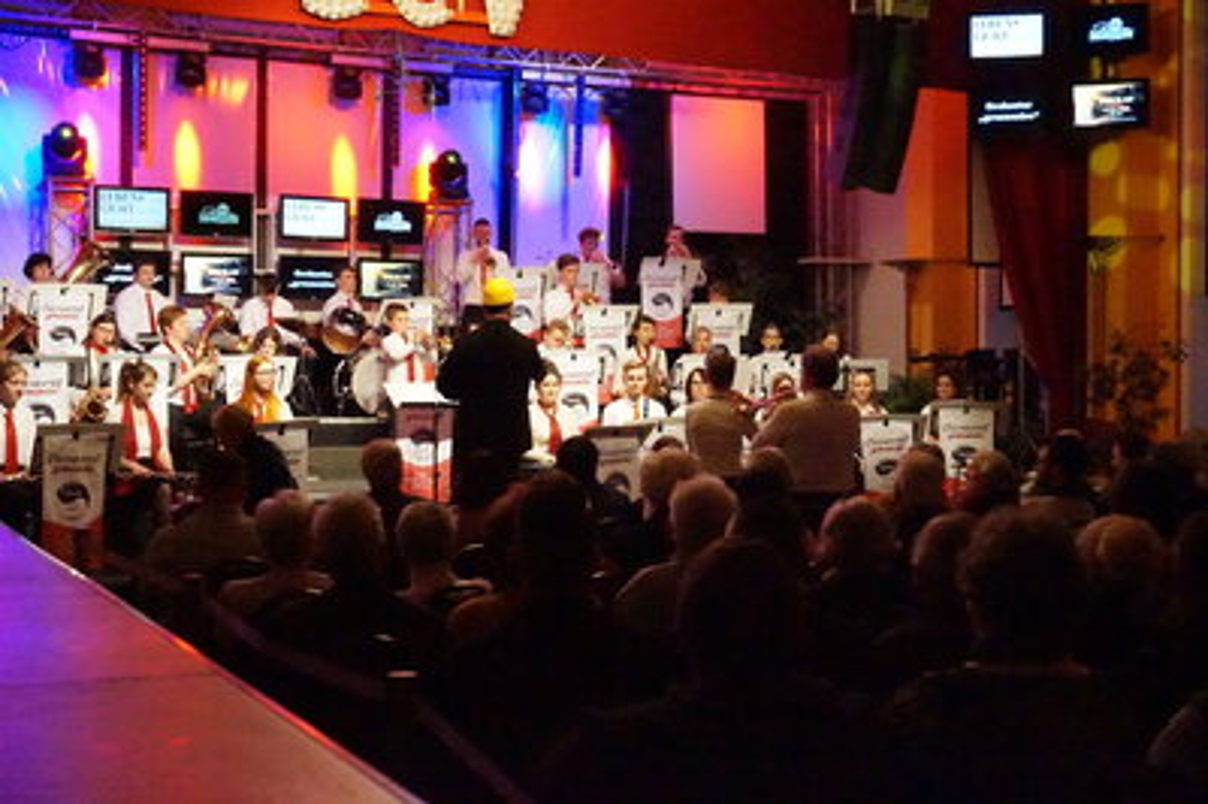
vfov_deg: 28.9
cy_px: 402
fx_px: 1559
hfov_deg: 42.4
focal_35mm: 46
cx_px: 604
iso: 16000
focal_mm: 31
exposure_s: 1/250
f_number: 7.1
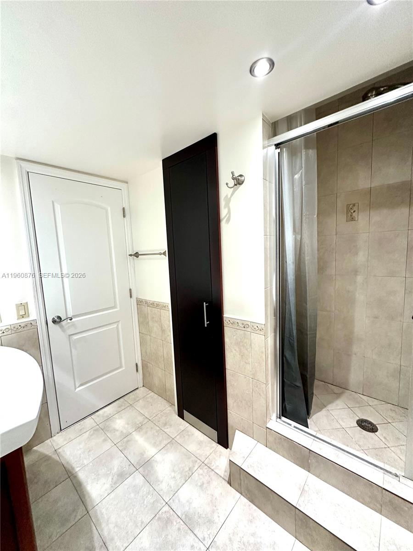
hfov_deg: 85.7
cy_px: 276
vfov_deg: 102.1
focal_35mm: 14
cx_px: 206
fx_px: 223
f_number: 2.2
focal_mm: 2.22
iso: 250
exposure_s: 1/120
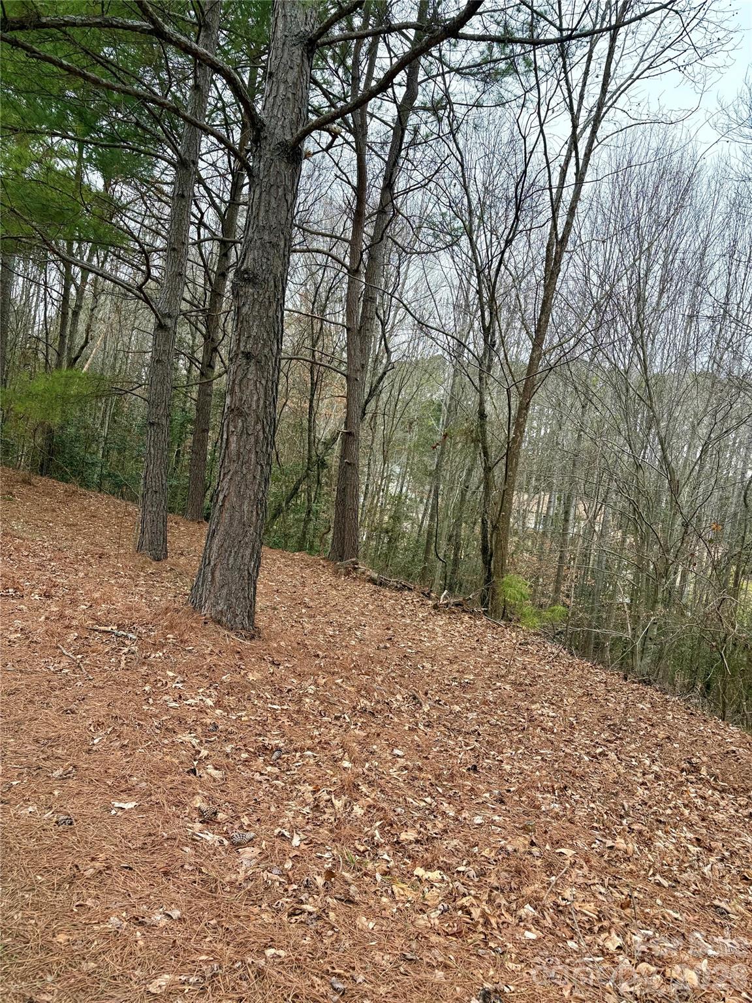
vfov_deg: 67.3
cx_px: 376
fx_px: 753
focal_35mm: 26
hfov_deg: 53.1
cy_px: 502
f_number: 1.6
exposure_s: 1/203
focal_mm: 5.96
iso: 125
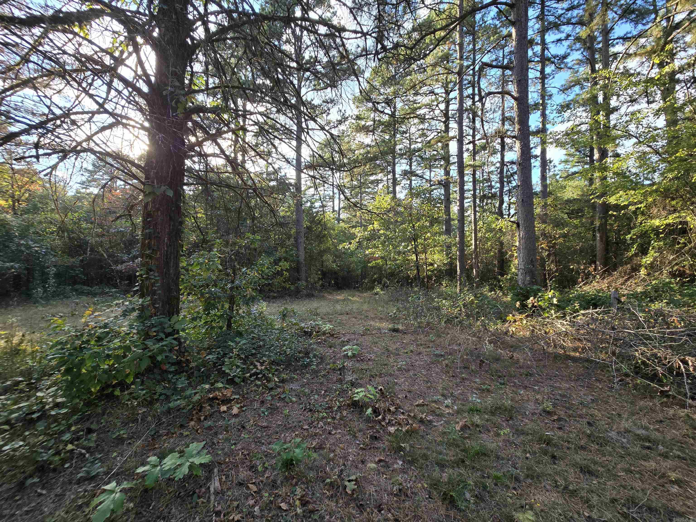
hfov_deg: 106.2
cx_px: 348
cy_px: 261
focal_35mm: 13
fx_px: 261
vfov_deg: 89.9
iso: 50
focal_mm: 2.2
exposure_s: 1/293
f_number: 2.2
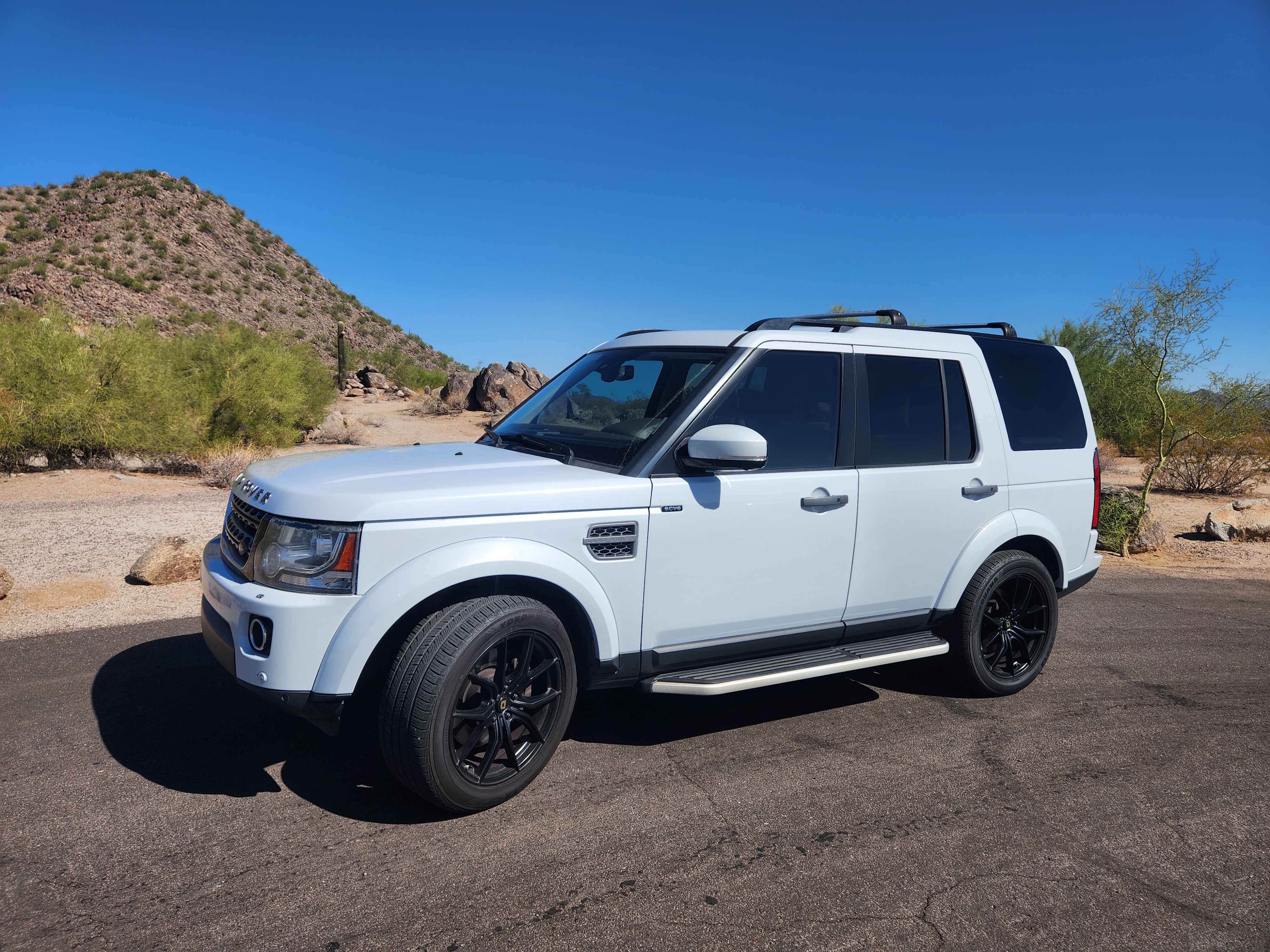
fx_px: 844
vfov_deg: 58.9
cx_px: 635
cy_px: 476
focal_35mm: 23
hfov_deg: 73.9
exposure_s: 1/2105
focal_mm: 5.4
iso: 20
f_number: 1.8
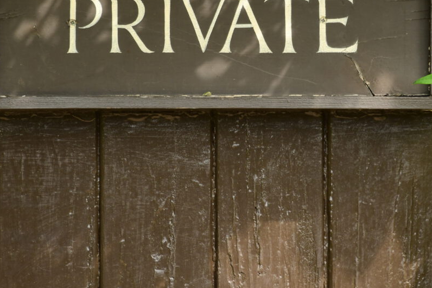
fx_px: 8684
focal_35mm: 724
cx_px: 237
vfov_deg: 1.9
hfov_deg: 2.8
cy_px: 57
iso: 400
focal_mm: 300
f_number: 5.6
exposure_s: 1/320
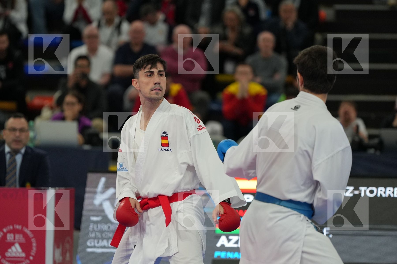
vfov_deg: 5.0
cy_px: 132
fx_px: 3010
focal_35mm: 273
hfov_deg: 7.5
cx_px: 198
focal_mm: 182
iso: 1600
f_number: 2.8
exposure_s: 1/1000
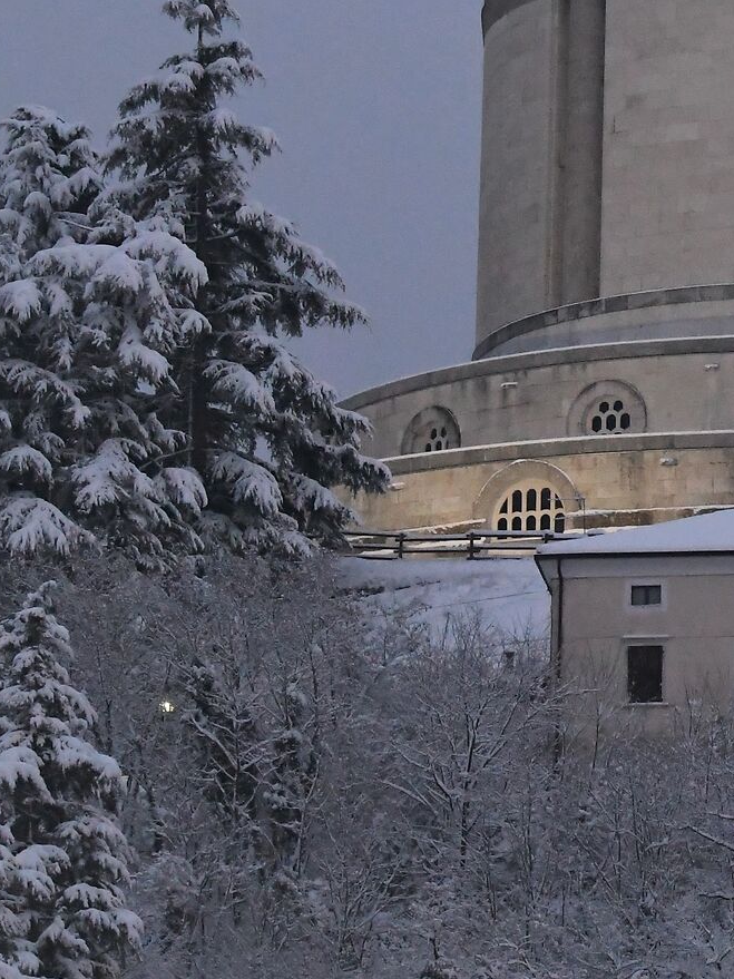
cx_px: 1255
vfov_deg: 3.4
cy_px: 284
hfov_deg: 2.5
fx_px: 16713
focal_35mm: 591
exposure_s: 1/125
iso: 5600
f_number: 5
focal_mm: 150
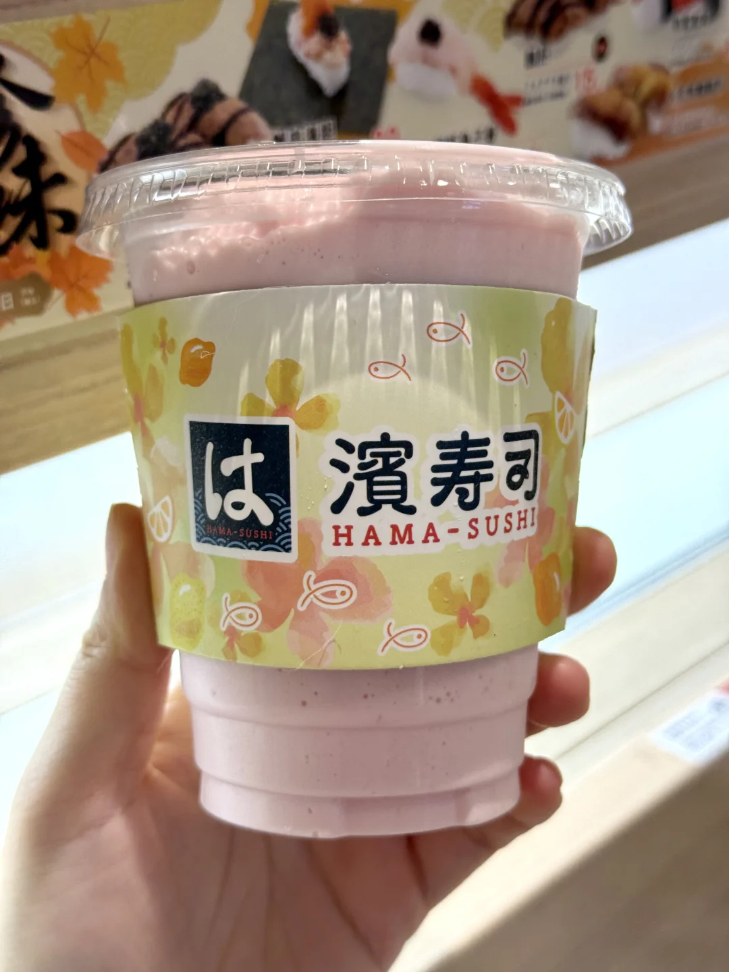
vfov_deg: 39.7
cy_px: 486
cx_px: 364
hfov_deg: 30.3
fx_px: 1348
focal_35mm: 48
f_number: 1.78
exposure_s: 1/100
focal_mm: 6.76
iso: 64
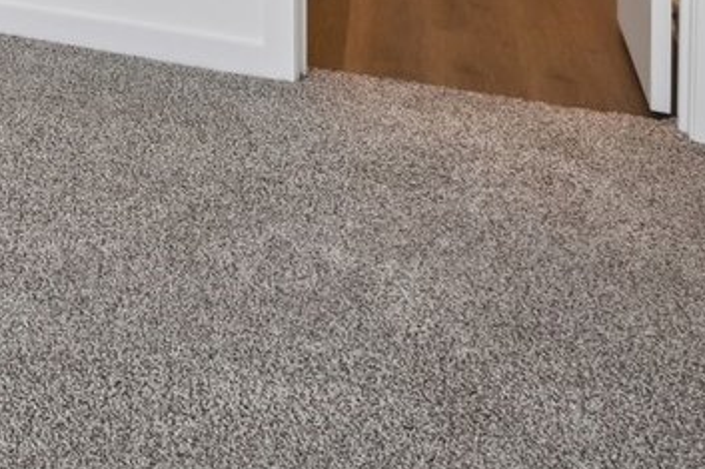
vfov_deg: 15.9
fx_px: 1351
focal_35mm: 69
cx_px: -376
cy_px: -435
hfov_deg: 23.1
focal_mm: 10
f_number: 8
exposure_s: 1/15
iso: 140
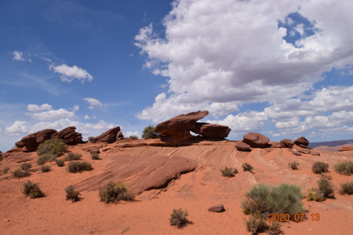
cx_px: 176
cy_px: 118
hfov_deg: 61.9
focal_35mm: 30
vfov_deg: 43.6
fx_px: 294
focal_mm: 20
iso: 200
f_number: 11
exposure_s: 1/500
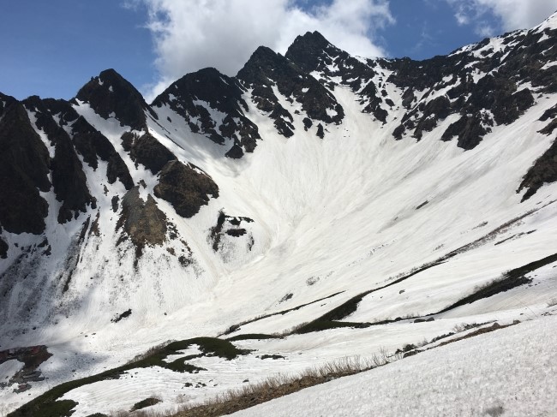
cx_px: 278
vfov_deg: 48.2
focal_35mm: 29
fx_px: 466
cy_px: 208
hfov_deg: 61.7
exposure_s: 1/5495
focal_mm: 4.15
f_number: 2.2
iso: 25
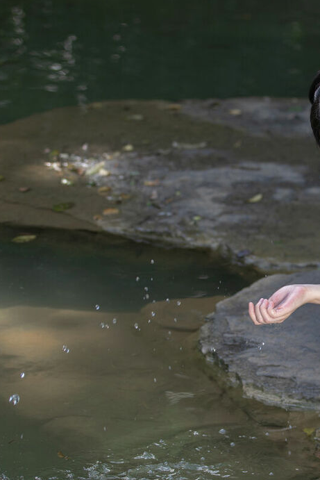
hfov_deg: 7.6
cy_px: 234
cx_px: 300
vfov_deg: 11.4
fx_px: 2399
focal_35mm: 180
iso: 125
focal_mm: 80
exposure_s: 1/640
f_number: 2.8
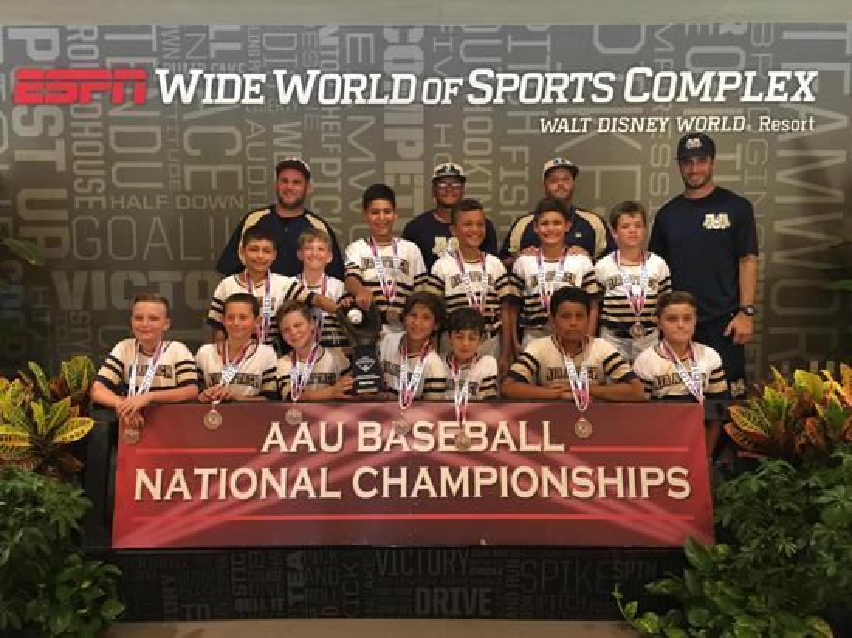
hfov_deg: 61.7
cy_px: 319
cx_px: 426
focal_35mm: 29
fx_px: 713
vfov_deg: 48.2
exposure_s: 1/20
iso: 200
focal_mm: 4.15
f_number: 2.2
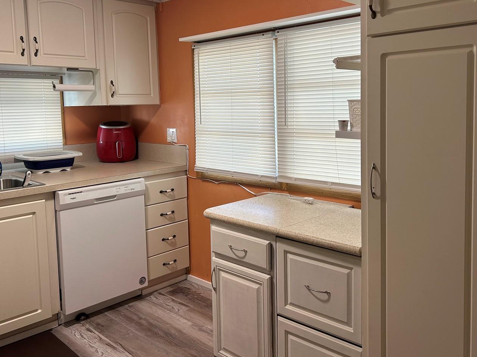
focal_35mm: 33
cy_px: 141
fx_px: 455
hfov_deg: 55.3
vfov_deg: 42.7
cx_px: 248
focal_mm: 5.7
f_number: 1.5
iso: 64
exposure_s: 1/60
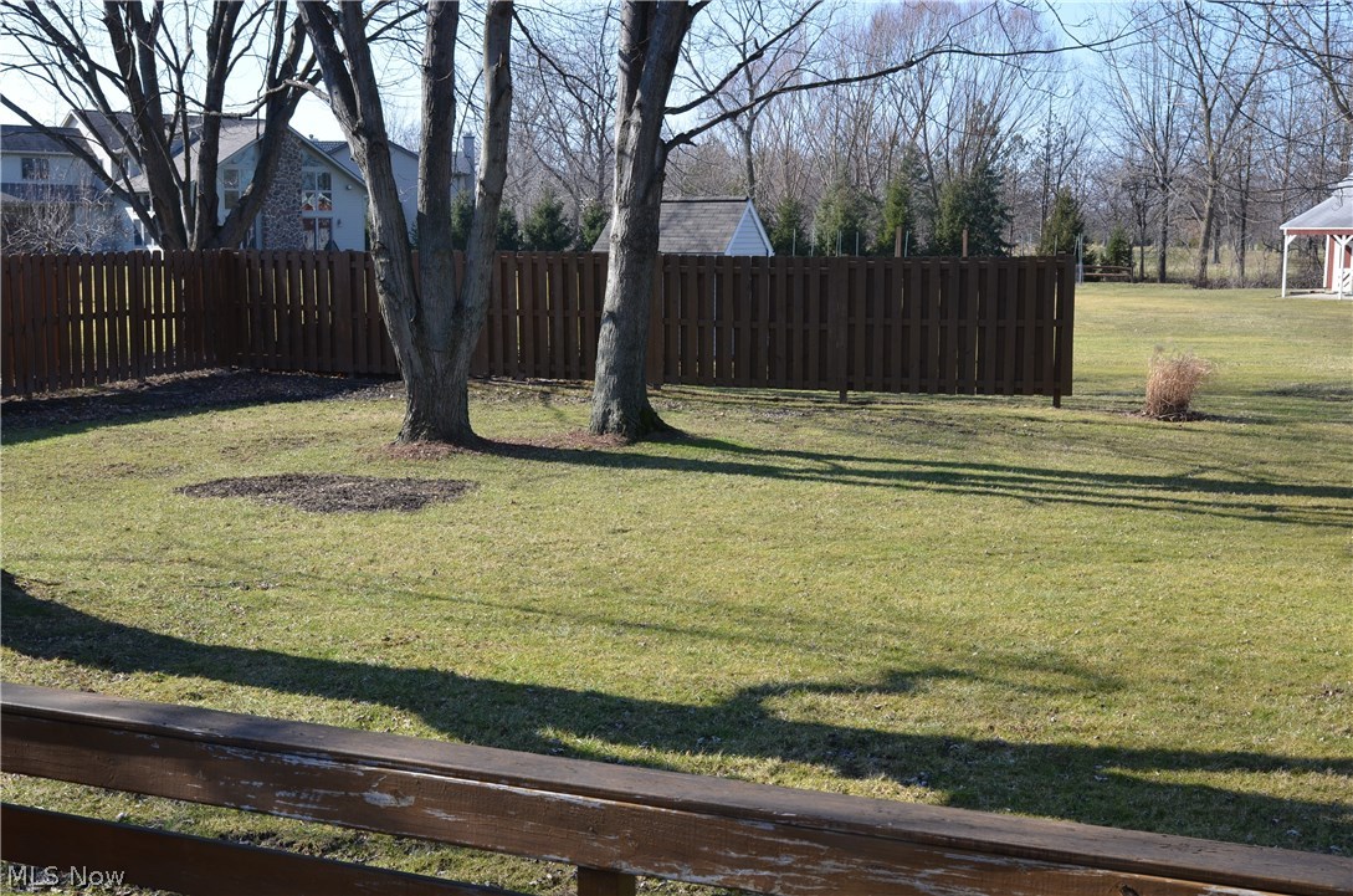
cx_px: 676
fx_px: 1575
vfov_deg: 31.7
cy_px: 448
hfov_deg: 46.5
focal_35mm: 42
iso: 200
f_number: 8
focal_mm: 28
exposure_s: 1/250
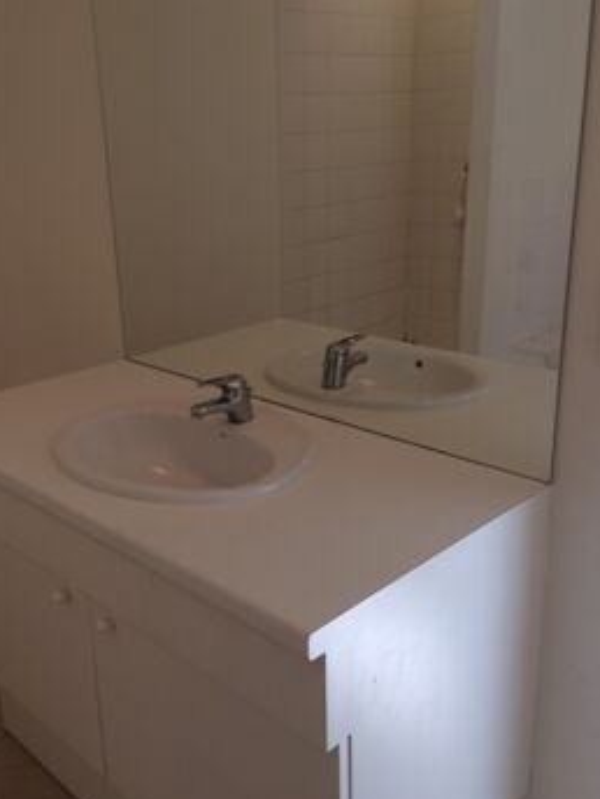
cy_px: 398
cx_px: 247
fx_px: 832
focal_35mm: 36
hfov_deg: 39.5
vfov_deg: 51.4
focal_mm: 4.15
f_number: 2.2
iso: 32
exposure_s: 1/33
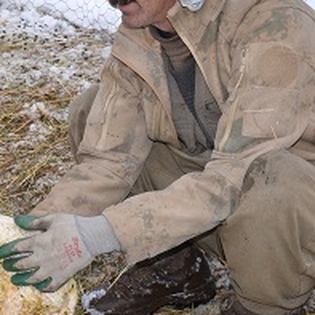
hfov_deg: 17.9
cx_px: -50
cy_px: 154
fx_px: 957
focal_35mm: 93
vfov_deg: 18.7
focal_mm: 24
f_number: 4
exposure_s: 1/250
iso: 100
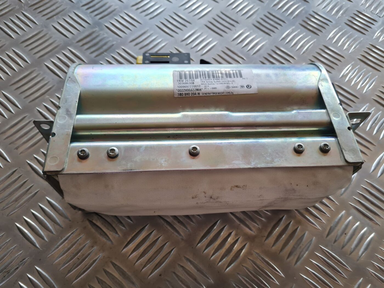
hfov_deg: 67.3
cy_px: 144
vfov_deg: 53.1
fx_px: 288
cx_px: 192
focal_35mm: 26
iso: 64
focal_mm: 5.4
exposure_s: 1/100
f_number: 1.8
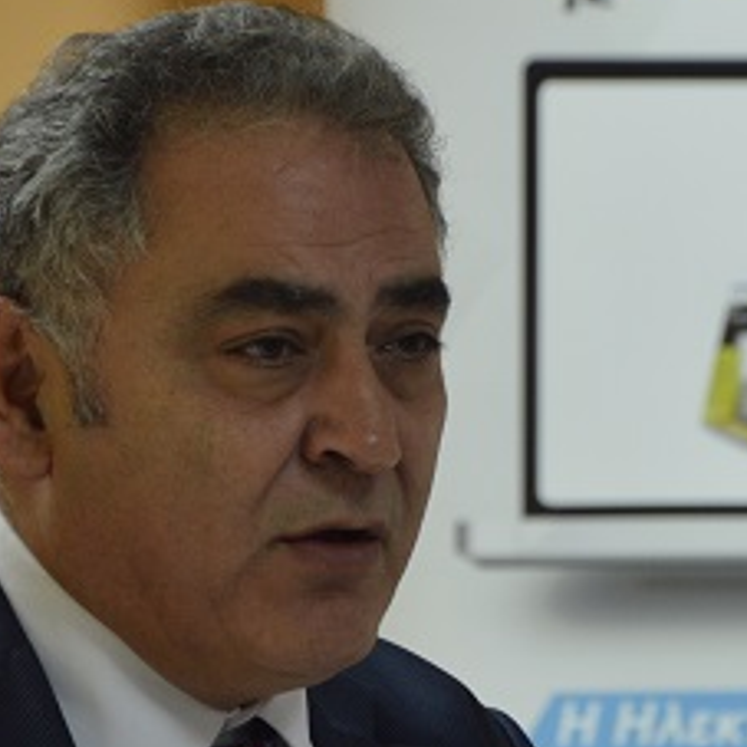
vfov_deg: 4.3
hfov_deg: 4.3
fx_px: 10059
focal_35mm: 412
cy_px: 400
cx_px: 642
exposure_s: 1/30
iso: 400
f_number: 5.6
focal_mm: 92
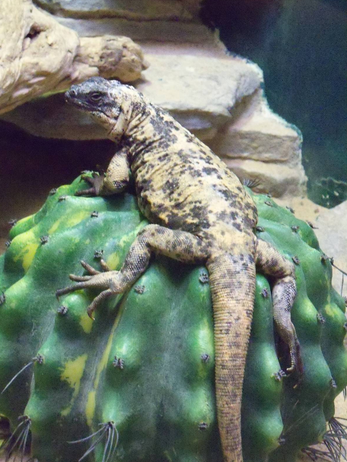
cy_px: 230
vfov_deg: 21.1
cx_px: 172
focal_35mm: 93
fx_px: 1243
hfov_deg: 15.9
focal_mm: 16.3
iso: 1600
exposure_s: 1/25
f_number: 4.2
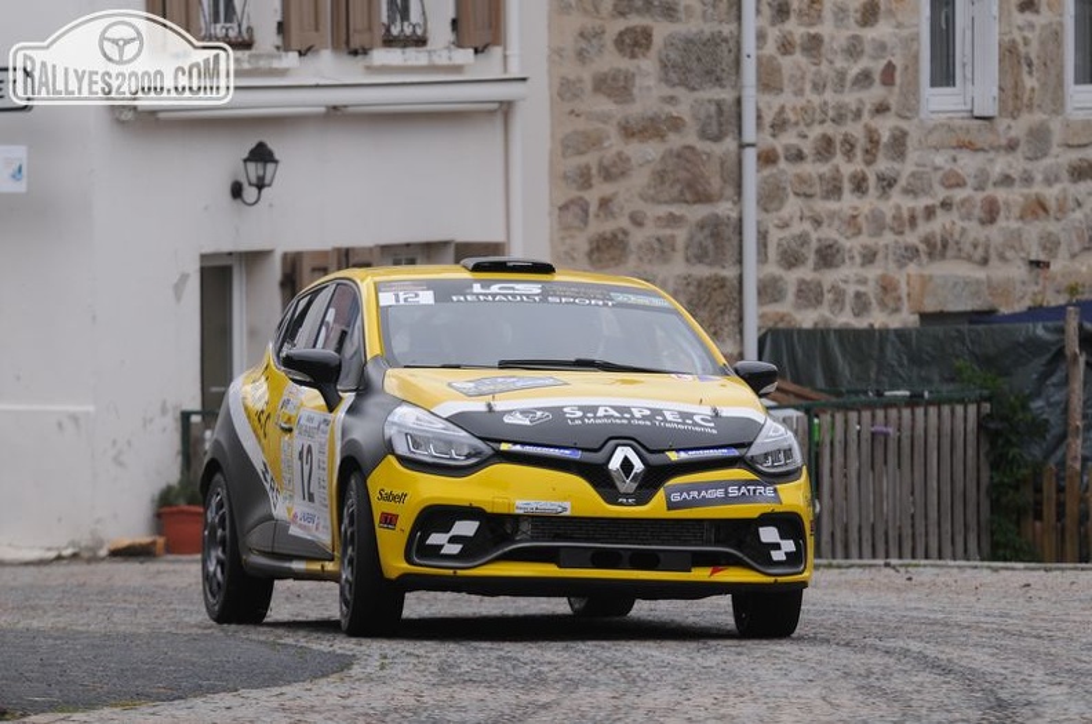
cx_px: 546
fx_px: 9538
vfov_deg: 4.3
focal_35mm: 315
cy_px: 362
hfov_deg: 6.6
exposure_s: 1/800
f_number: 16
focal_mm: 210
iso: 320
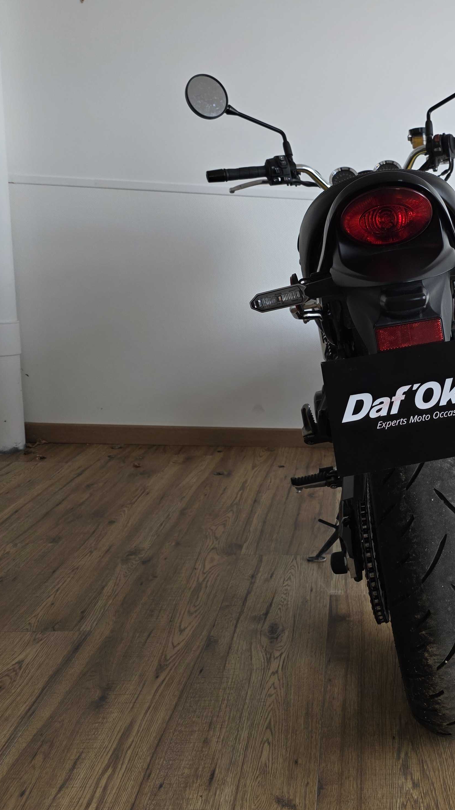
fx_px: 729
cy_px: 403
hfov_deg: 32.8
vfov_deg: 58.0
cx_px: 415
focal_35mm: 34
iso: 100
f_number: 1.7
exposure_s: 1/180
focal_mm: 6.3
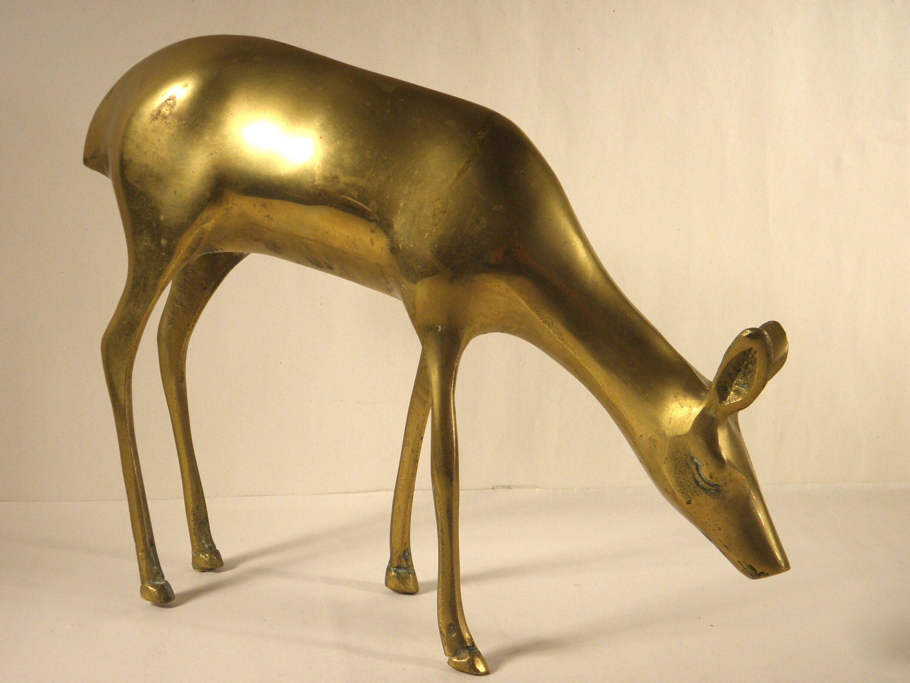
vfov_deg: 29.7
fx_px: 1288
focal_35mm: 49
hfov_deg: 38.9
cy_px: 347
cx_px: 439
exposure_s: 1/100
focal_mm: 8.6
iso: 100
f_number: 3.9
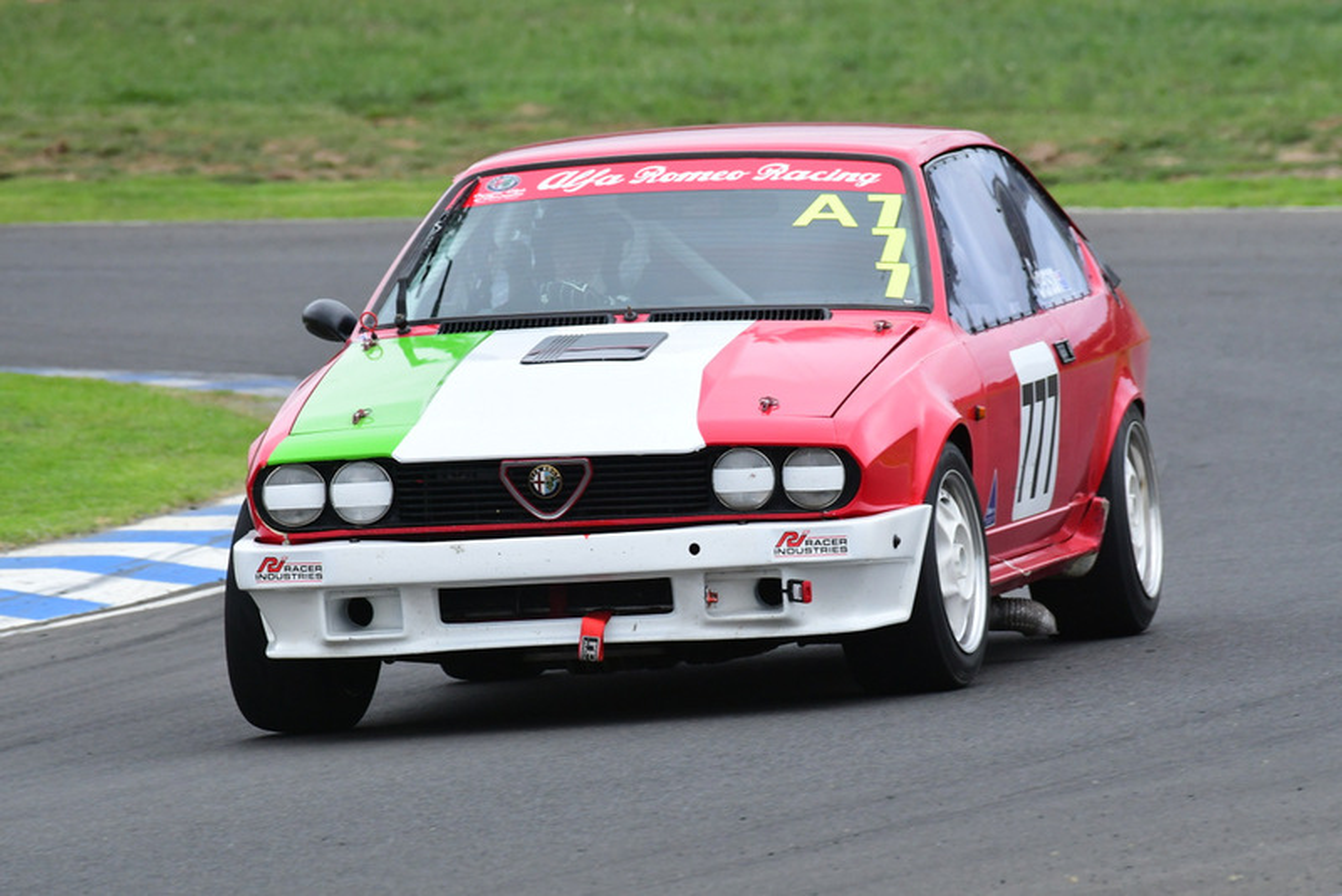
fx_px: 27967
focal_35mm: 750
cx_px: 671
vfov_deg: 1.8
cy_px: 448
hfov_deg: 2.7
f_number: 11
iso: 1250
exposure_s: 1/640
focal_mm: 500
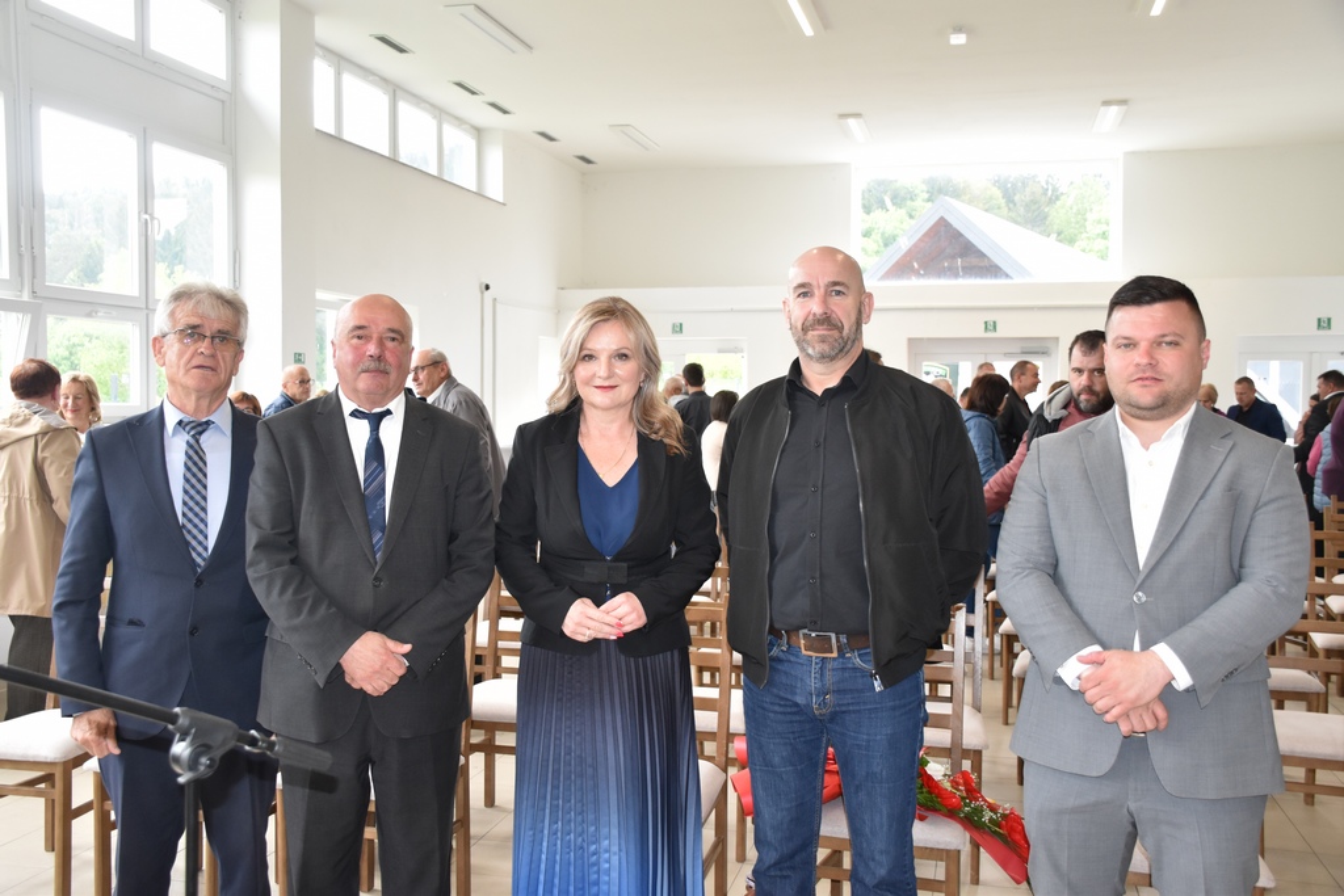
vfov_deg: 38.4
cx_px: 672
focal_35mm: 34
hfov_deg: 55.1
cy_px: 448
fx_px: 1288
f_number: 4.5
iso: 800
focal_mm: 23
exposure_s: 1/200
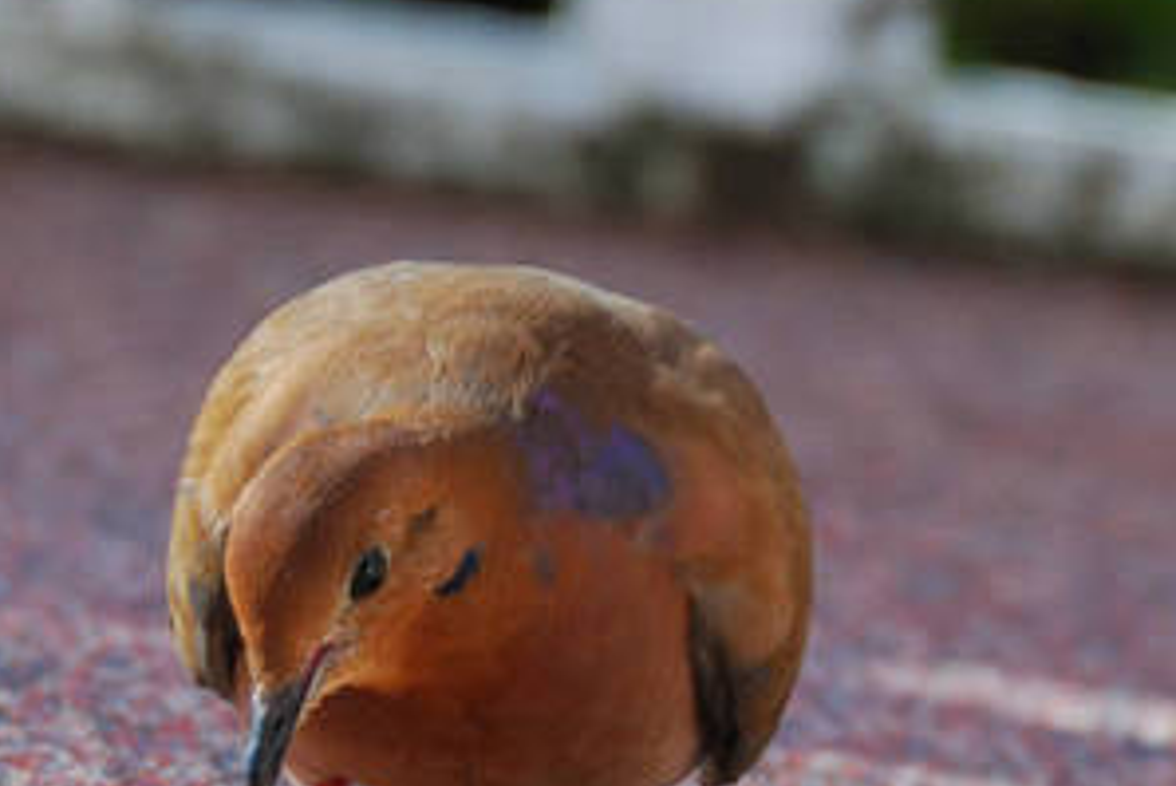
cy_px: 391
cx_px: 509
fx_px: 23007
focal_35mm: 704
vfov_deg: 2.0
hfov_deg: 2.9
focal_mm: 200
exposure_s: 1/100
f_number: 7.1
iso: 100
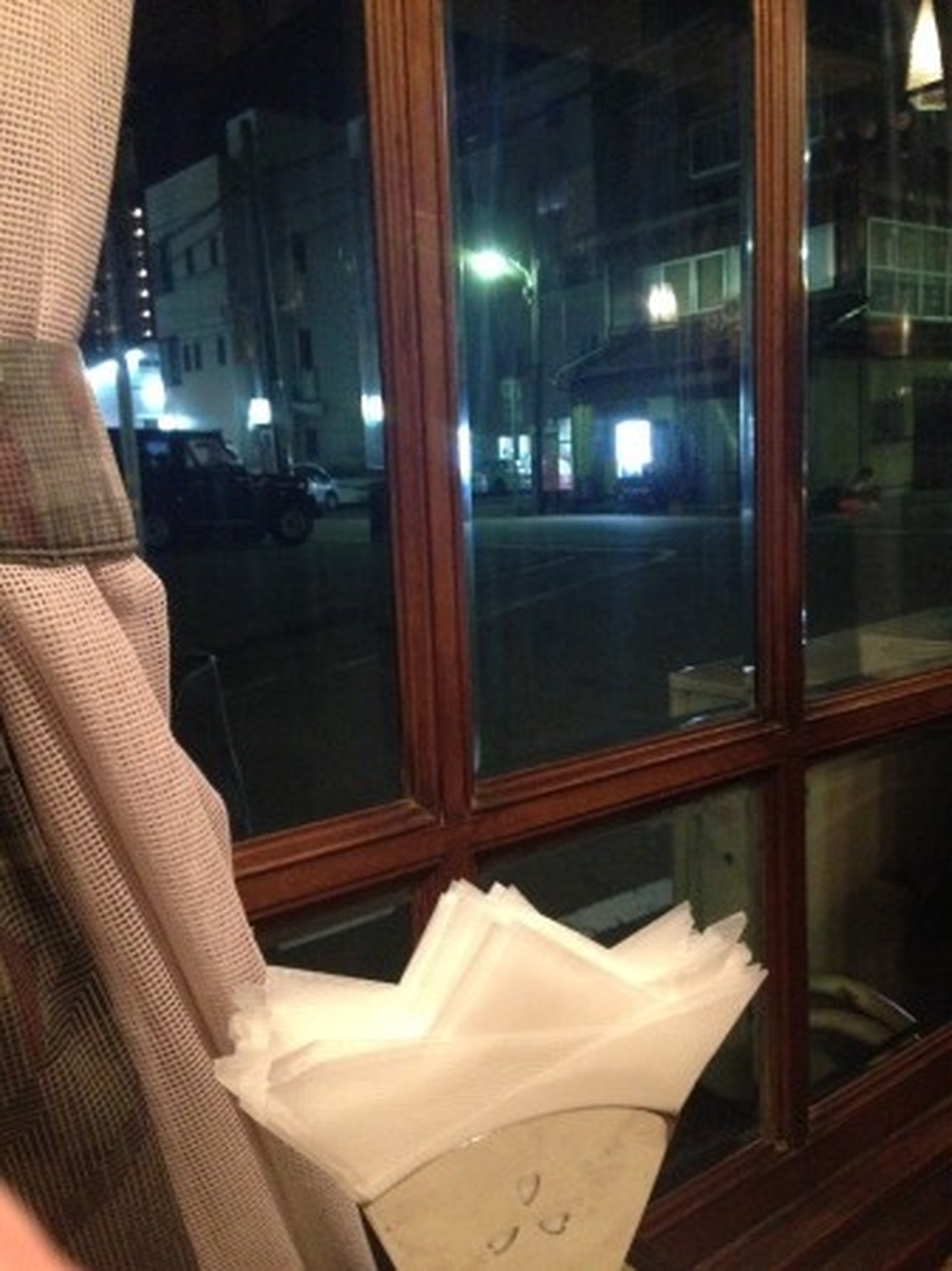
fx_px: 1211
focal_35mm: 33
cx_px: 476
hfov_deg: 42.9
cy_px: 636
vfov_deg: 55.4
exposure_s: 1/15
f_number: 2.4
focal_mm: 4.12
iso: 640
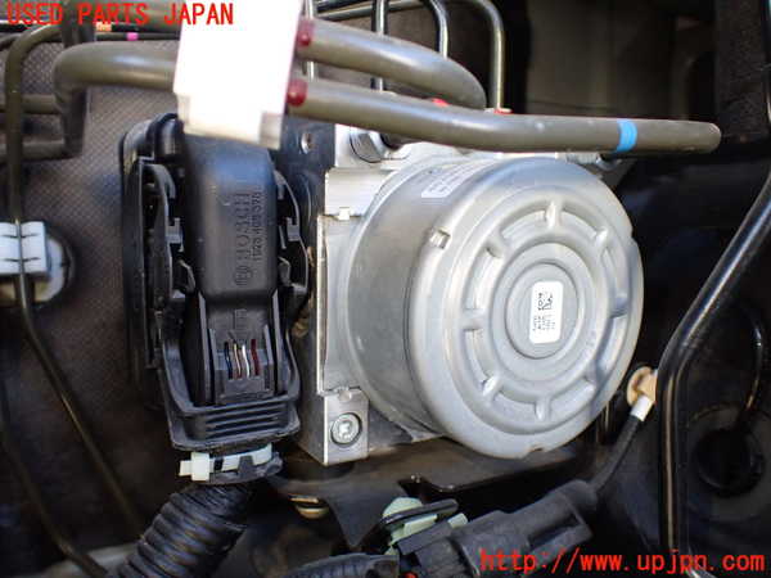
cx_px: 386
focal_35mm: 30
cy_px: 289
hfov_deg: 60.0
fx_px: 668
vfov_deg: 46.8
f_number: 2.3
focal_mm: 5.4
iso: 320
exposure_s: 1/125
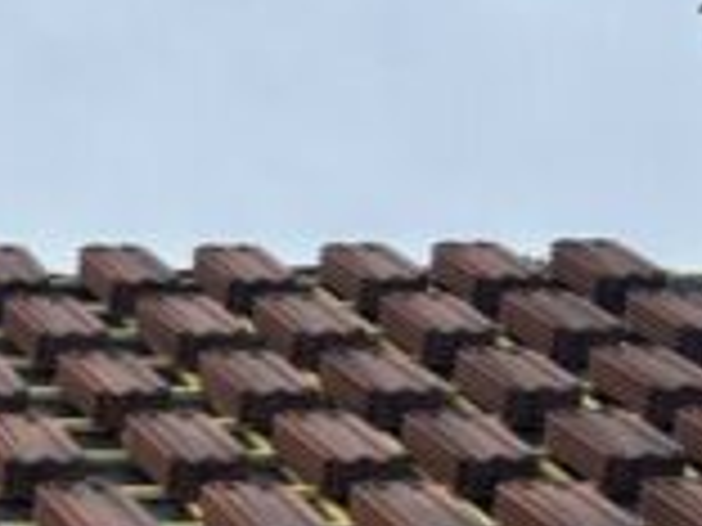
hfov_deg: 11.7
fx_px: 3204
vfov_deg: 9.4
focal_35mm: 158
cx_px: -490
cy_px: 481
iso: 80
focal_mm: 6.86
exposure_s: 1/1613
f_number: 1.78
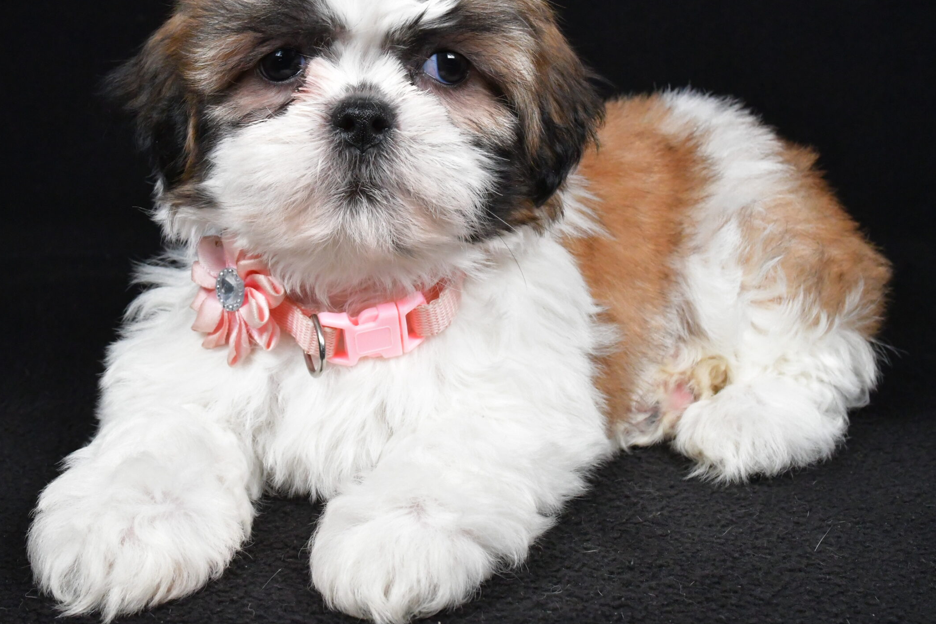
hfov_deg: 38.8
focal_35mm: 51
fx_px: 1326
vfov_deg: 26.4
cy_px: 256
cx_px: 396
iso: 6400
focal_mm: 28
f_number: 11
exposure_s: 1/500
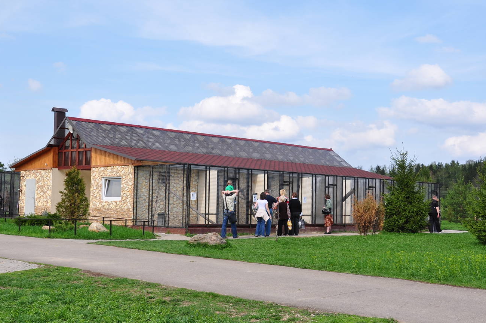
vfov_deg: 28.0
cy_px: 163
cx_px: 225
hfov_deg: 41.1
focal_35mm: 48
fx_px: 647
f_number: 9
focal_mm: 26
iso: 200
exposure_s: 1/320
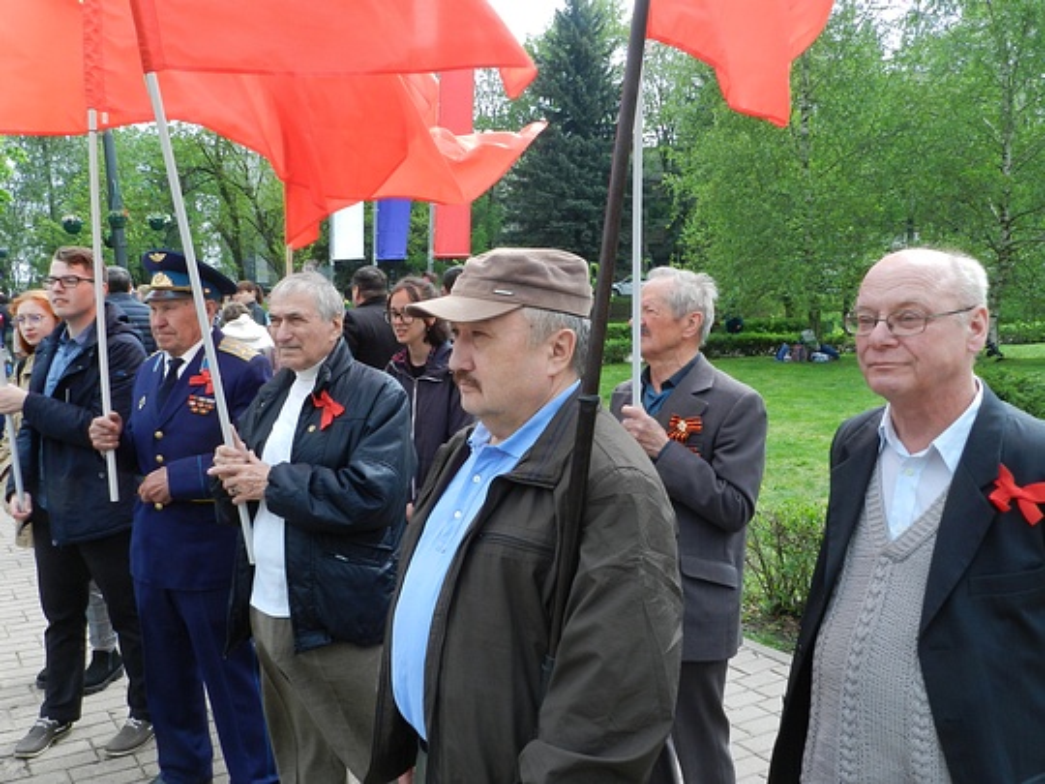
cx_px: 522
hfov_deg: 56.8
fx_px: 966
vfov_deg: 44.2
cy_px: 392
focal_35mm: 32
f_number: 5.6
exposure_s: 1/250
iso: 250
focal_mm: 5.6
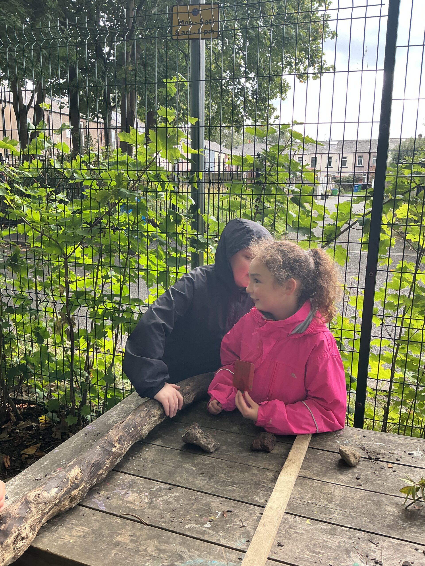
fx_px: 475
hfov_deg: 48.2
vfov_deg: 61.7
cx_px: 212
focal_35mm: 29
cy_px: 283
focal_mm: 3
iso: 16
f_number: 1.8
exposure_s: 1/100
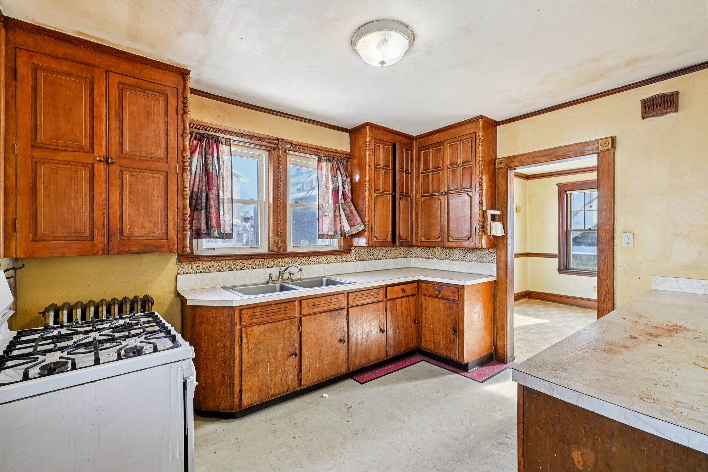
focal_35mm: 16
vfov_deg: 73.7
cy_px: 236
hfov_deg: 96.7
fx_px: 315
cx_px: 354
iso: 400
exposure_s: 1/15
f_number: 8
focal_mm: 16
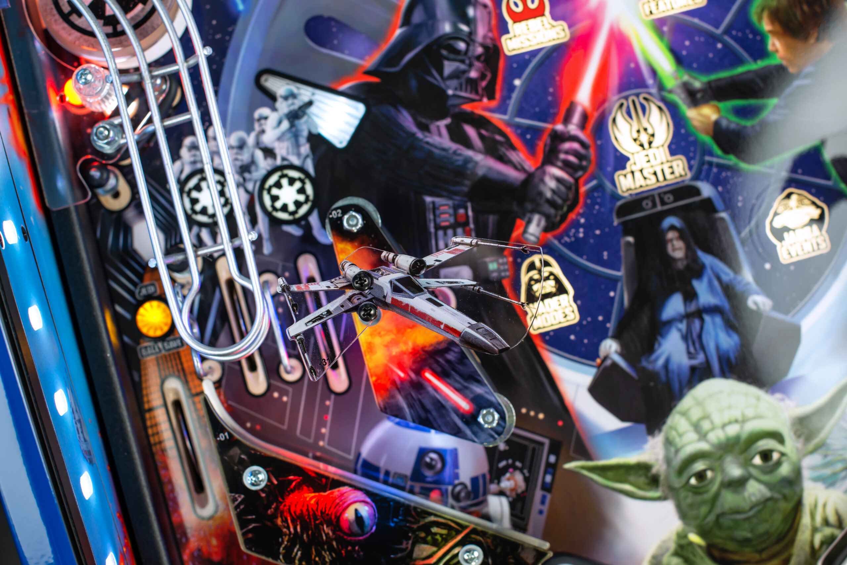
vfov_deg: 27.0
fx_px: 1177
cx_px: 424
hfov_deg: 39.6
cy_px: 282
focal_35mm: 50
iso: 320
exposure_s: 1/100
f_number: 5.6
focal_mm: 50
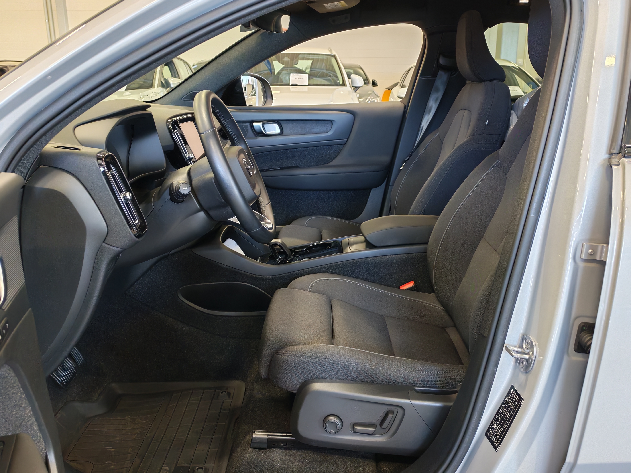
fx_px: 602
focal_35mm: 33
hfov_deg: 55.4
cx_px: 316
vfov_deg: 42.9
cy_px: 236
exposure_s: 1/100
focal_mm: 6.12
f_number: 1.9
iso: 640
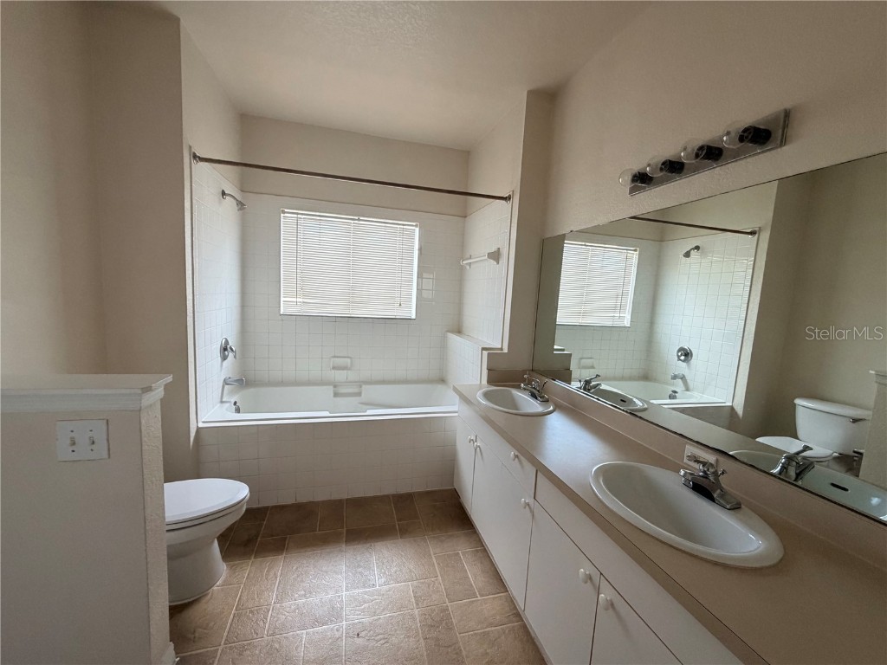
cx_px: 444
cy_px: 332
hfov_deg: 102.1
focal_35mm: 14
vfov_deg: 85.7
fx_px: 359
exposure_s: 1/121
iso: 320
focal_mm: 2.22
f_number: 2.2
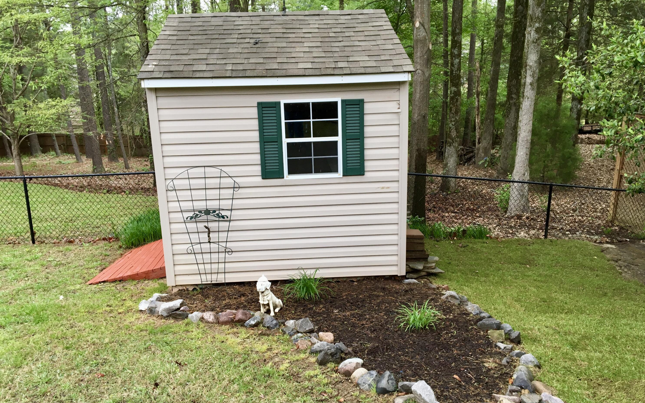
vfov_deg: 40.6
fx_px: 545
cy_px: 214
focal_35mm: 31
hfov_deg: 61.2
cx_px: 322
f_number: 2.2
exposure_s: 1/40
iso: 25
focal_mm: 4.15
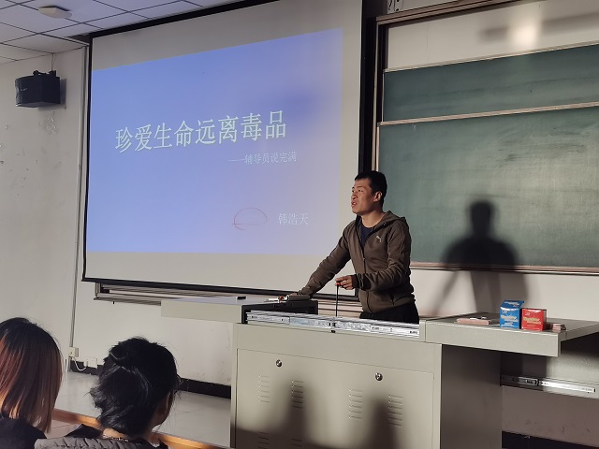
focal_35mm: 45
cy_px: 224
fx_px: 779
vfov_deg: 32.2
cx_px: 300
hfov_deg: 42.1
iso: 160
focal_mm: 5.58
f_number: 1.8
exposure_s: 1/100
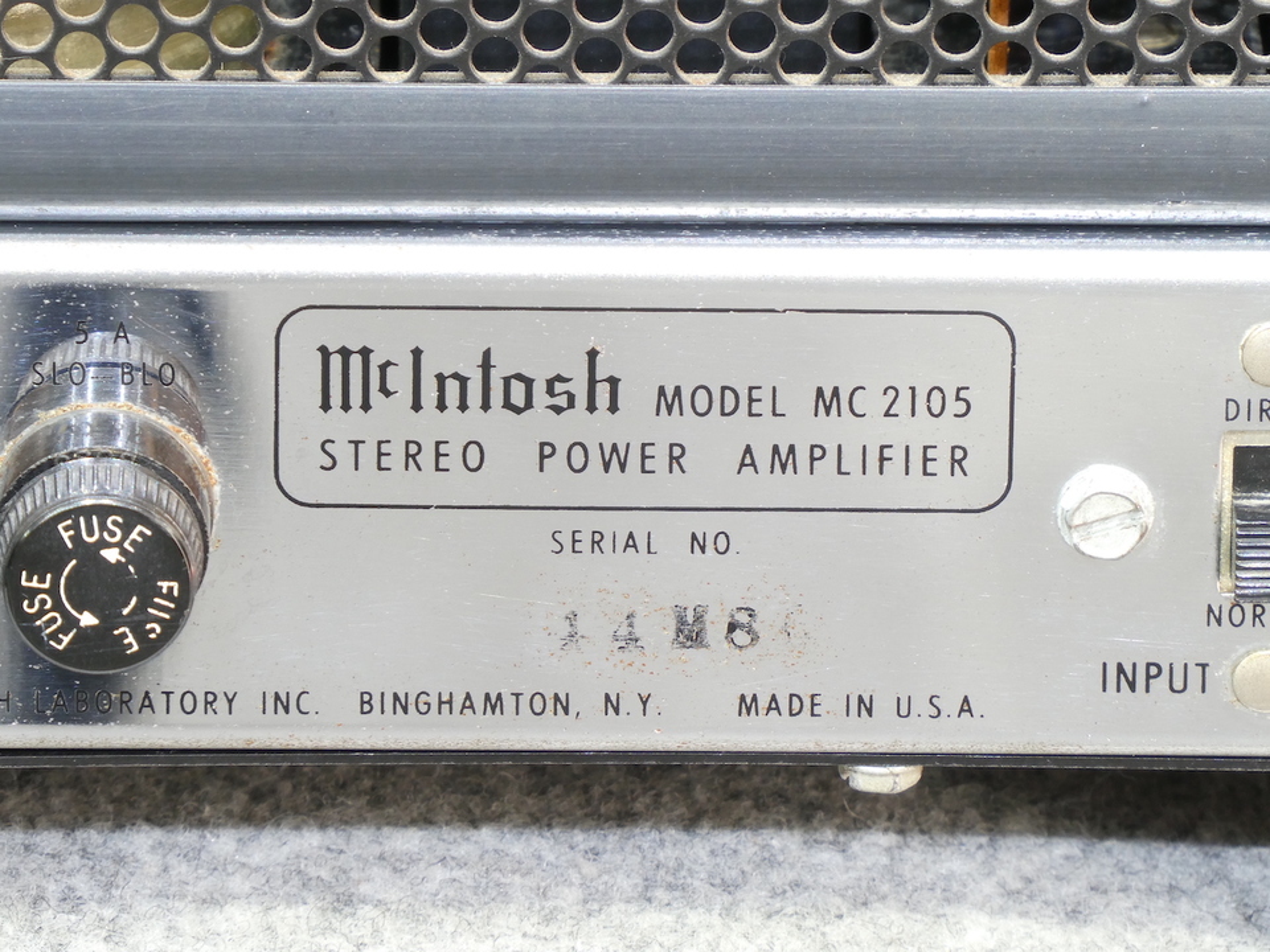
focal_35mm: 373
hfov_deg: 5.3
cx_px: 635
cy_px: 476
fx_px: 13685
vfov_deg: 4.0
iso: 200
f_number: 6
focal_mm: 66.8
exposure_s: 1/1.3
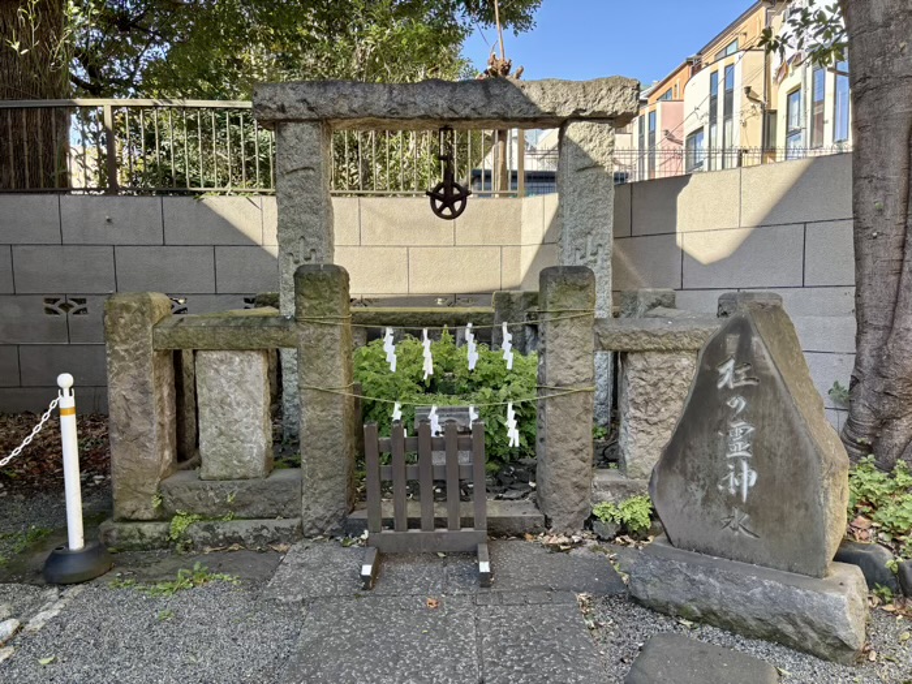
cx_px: 456
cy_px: 342
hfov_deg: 67.3
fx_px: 685
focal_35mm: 26
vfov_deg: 53.1
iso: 50
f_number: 1.6
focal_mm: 5.96
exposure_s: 1/301
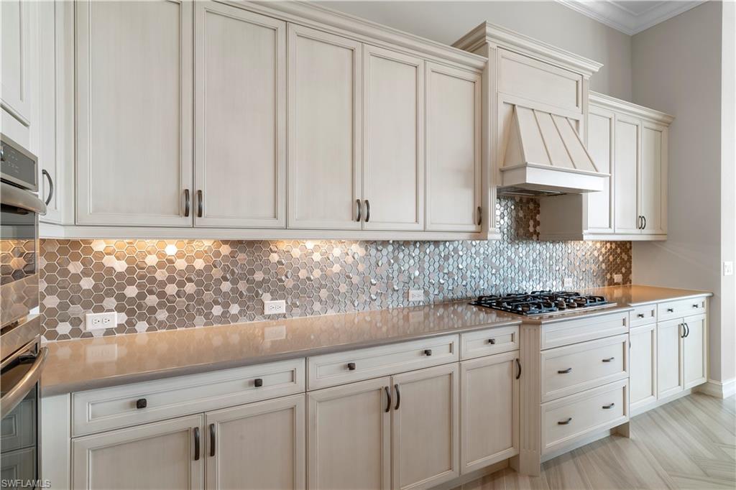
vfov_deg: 67.3
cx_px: 368
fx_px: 368
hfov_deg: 90.0
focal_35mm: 18
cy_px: 245
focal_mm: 18
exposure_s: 2
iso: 100
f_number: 9
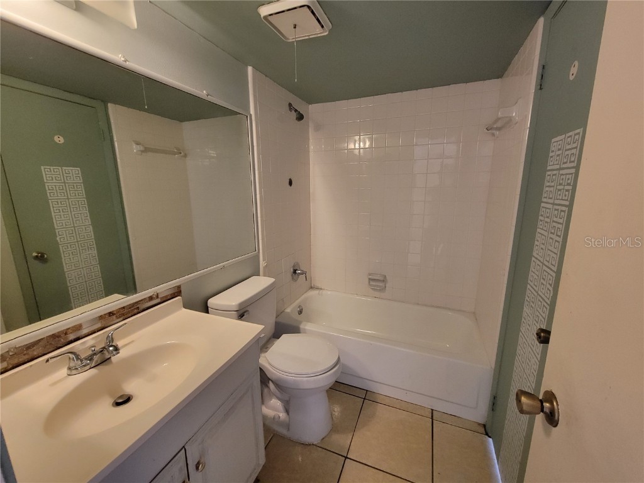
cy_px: 242
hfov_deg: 106.2
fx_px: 242
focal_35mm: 13
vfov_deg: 89.9
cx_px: 322
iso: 640
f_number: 2.2
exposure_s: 1/30
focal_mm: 2.2
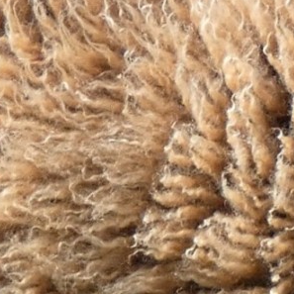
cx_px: 457
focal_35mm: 928
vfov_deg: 1.9
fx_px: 8917
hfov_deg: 1.9
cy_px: 340
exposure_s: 1/160
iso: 80
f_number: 5.1
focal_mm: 21.9
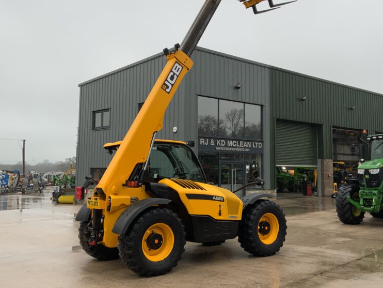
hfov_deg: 46.7
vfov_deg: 35.9
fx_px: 443
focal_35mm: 40
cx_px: 217
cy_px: 124
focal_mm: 3
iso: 16
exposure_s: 1/204
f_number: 1.8
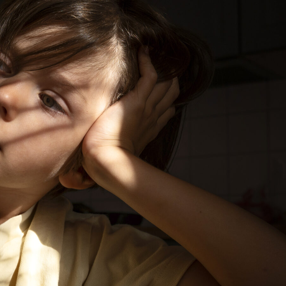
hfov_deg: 20.1
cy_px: 151
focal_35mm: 83
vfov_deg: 20.8
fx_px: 778
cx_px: -10
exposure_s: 1/100
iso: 500
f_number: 8
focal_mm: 34.5
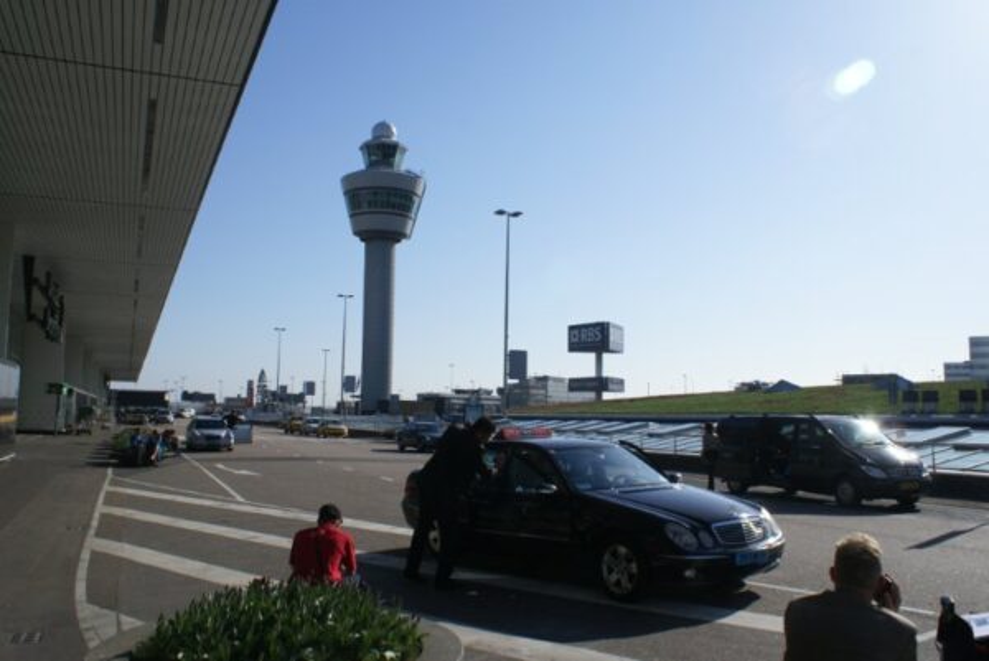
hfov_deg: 61.9
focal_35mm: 30
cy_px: 330
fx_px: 825
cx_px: 494
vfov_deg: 43.7
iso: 100
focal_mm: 20
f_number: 10
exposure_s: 1/400
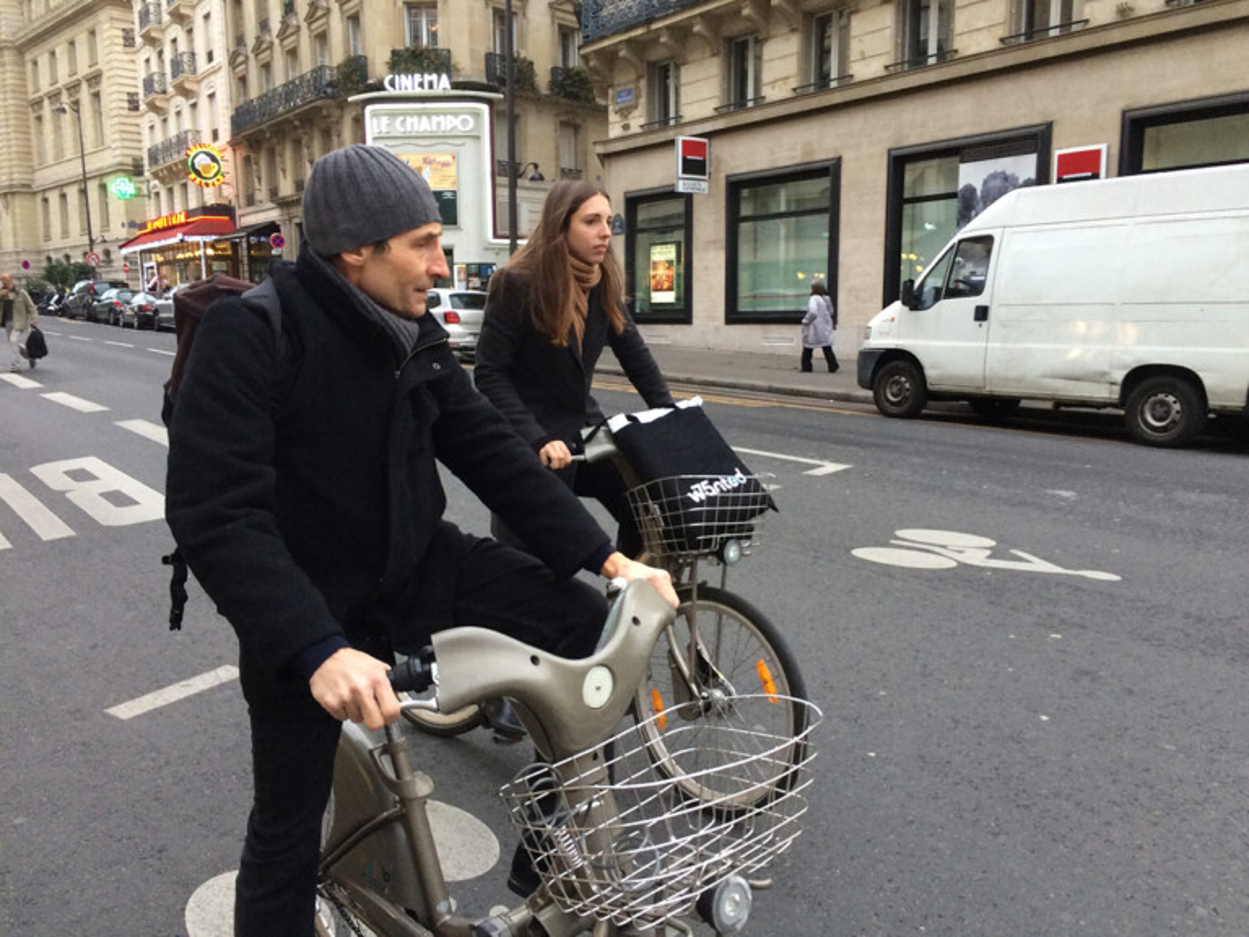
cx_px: 624
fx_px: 1046
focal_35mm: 29
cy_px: 468
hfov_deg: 61.7
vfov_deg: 48.2
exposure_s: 1/30
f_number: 2.2
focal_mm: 4.15
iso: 64
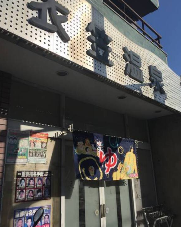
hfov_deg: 47.1
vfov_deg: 57.2
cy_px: 111
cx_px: 91
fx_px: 208
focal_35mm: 31
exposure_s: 1/3968
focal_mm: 4.15
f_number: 2.2
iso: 32
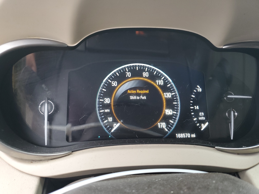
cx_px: 130
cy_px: 97
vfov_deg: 53.1
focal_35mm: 26
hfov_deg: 67.3
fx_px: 195
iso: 81
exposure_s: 1/60.2
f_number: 1.5
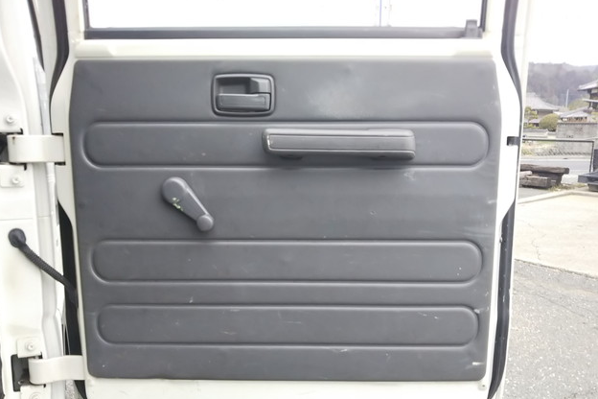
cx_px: 293
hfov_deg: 58.7
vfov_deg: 41.0
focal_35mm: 32
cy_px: 226
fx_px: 532
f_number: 2.2
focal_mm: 4
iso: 32
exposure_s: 1/120
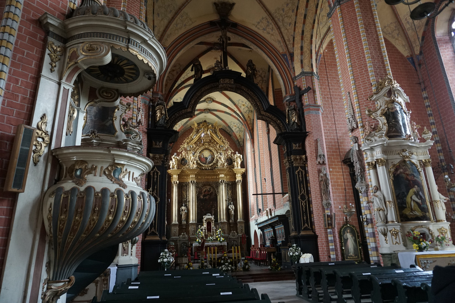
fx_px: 303
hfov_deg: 73.7
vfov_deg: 53.1
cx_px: 228
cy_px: 152
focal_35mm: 24
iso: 1000
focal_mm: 16
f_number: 3.5
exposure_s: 1/25
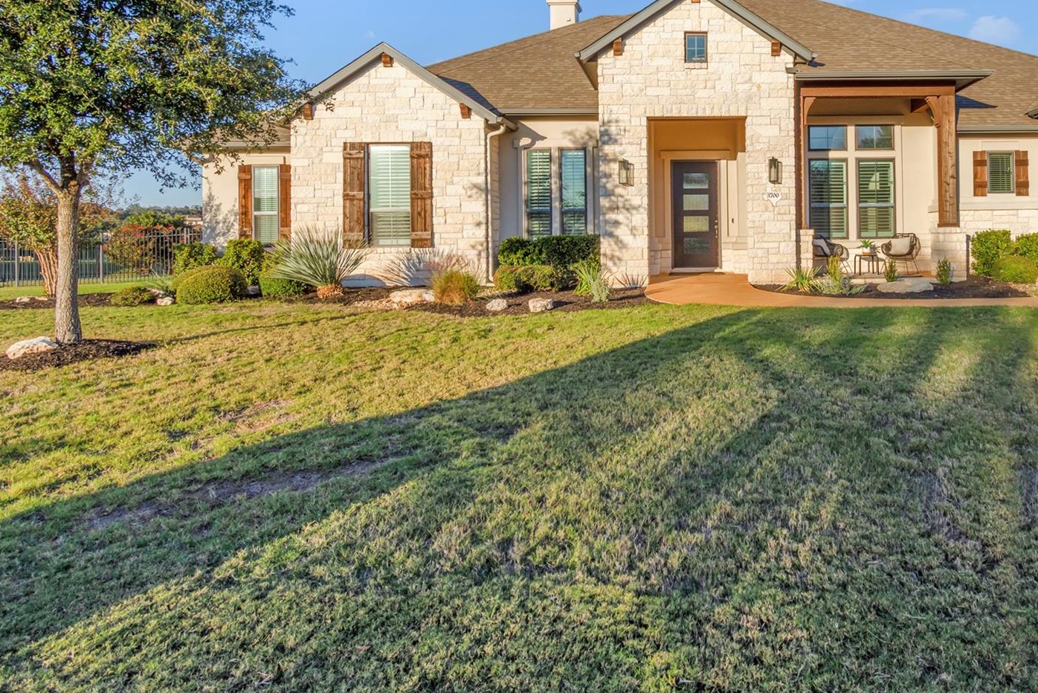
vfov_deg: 55.8
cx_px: 706
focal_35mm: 22
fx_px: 634
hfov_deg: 75.7
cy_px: 219
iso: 125
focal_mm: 10
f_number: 9
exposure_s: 1/400
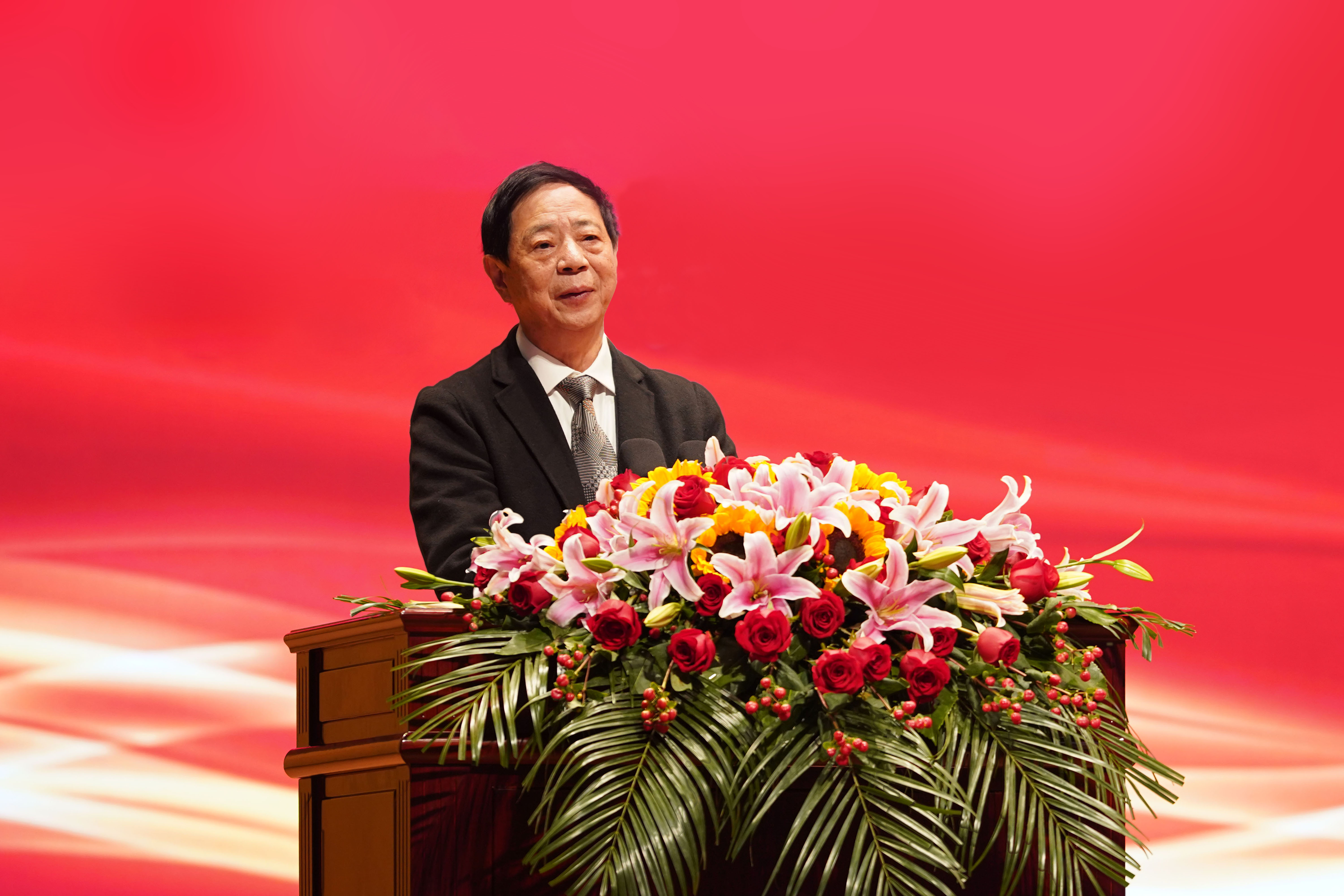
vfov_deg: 6.9
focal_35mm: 200
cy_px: 448
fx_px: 7466
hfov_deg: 10.3
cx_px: 672
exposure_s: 1/125
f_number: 4.5
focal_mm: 200
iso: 1250
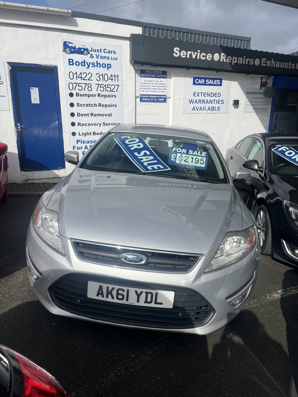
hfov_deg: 53.1
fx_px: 298
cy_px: 198
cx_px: 149
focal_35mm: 26
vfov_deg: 67.3
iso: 50
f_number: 1.6
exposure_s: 1/7874
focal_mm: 5.1
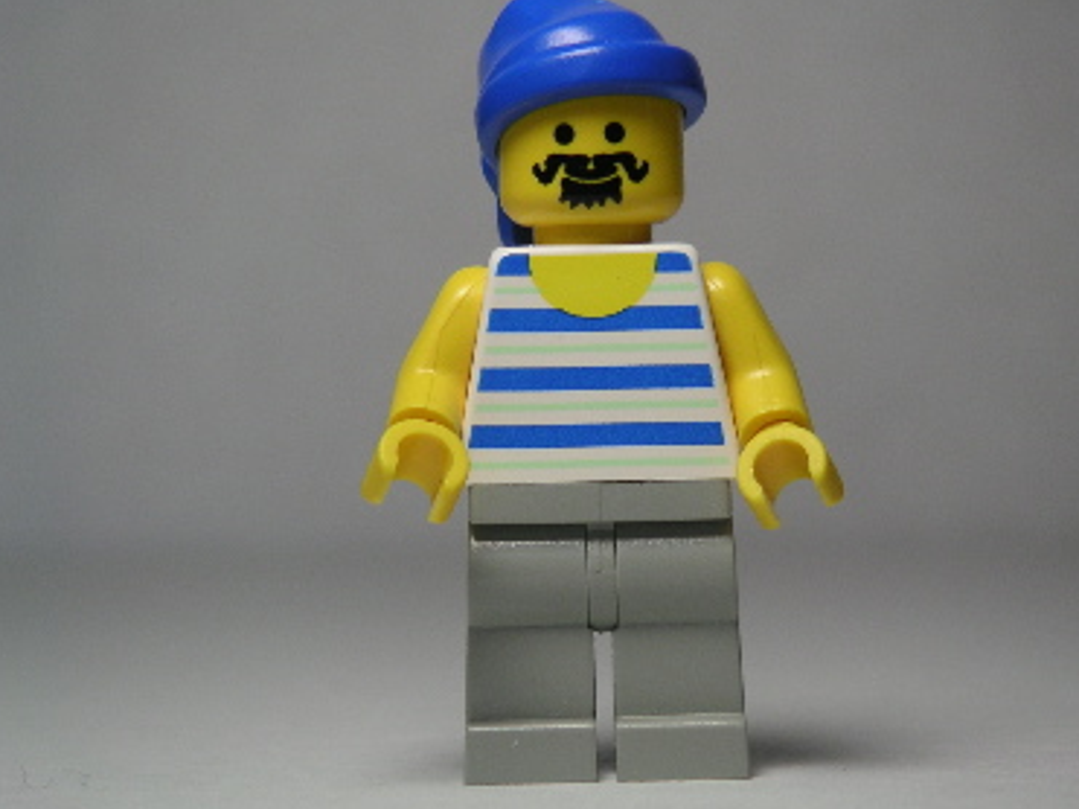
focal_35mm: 127
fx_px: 3957
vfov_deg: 11.7
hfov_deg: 15.5
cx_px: 606
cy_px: 399
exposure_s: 1/111
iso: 50
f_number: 3.6
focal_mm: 17.1
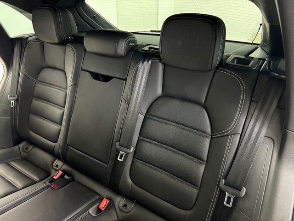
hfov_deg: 71.6
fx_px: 204
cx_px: 147
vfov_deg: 56.8
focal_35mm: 24
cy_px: 110
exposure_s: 1/30
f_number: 1.78
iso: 1000
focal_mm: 6.86
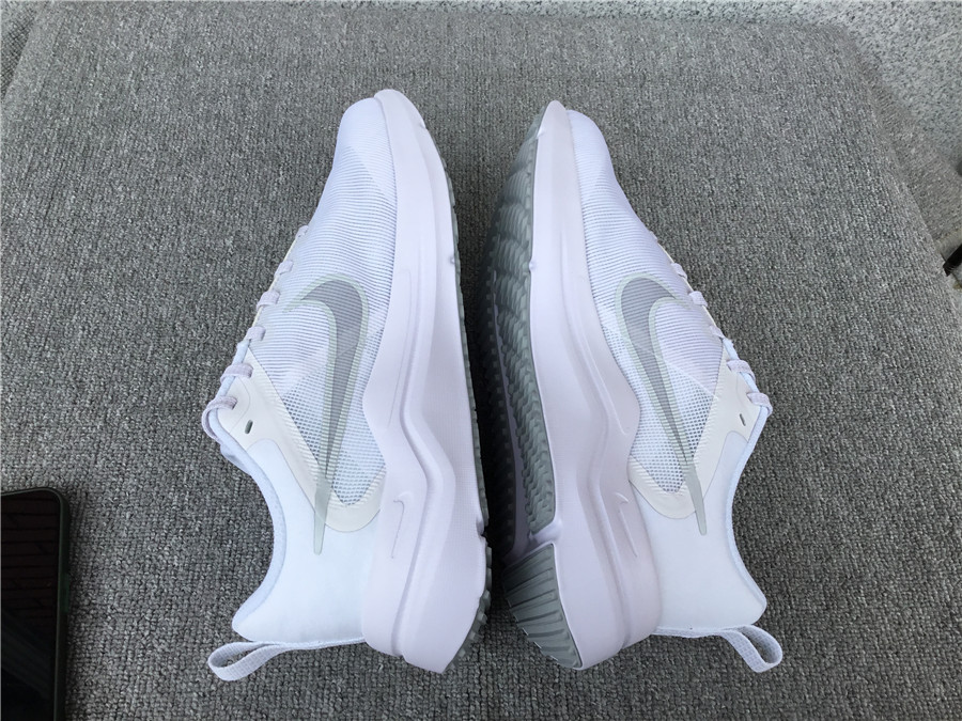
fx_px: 862
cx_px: 481
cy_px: 360
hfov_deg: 58.4
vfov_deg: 45.4
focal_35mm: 31
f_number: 2.4
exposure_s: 1/347
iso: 25
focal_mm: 3.3
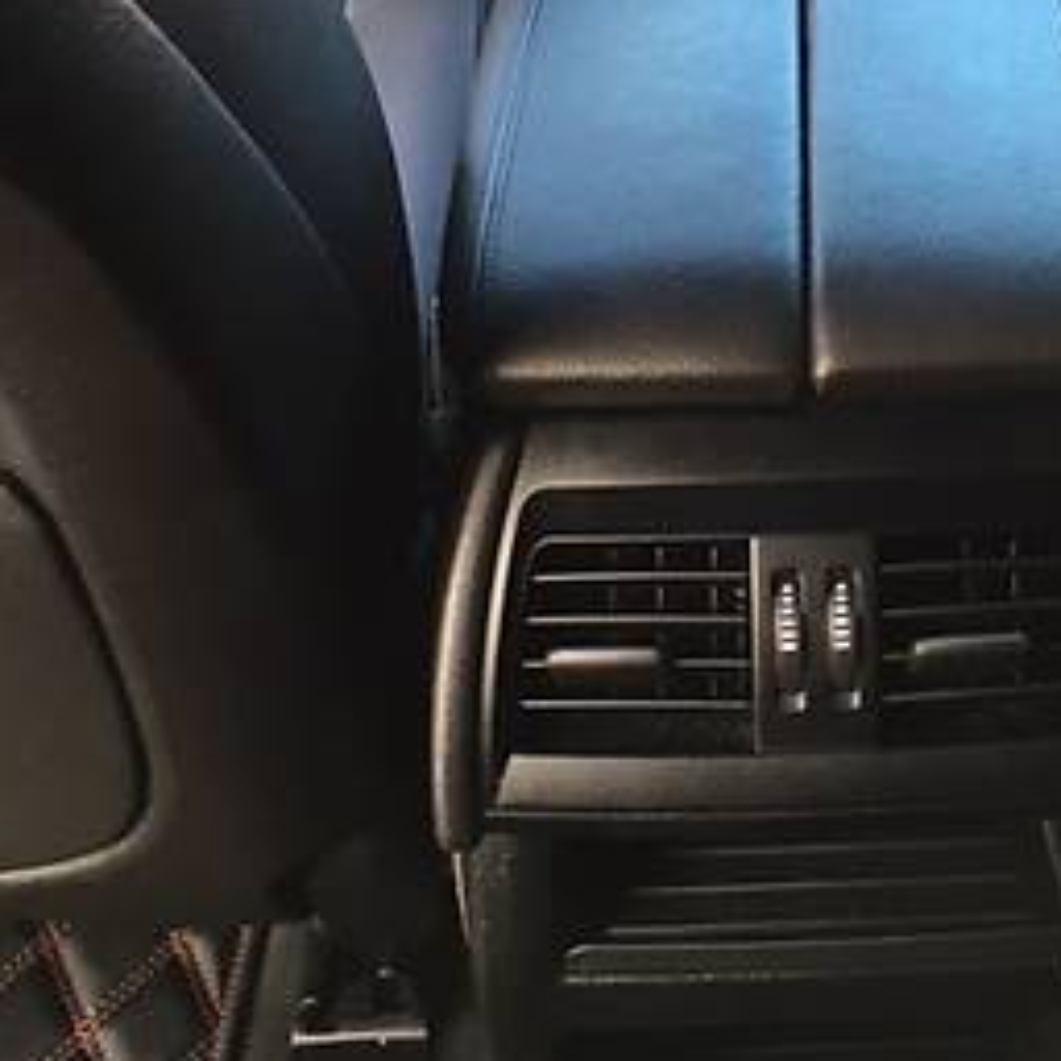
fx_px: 2081
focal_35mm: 60
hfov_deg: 27.9
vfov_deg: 27.7
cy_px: 141
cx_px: 887
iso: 64
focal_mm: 4.2
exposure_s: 1/33
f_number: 2.2
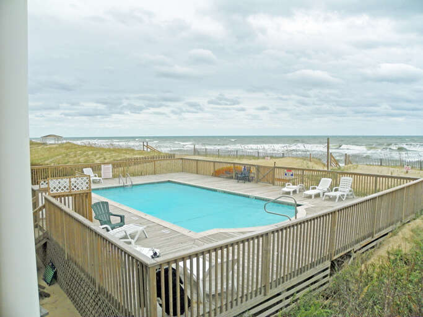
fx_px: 318
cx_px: 212
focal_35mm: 26
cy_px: 158
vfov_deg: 53.0
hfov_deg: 67.3
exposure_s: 1/400
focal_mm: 4.6
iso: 64
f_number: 5.6
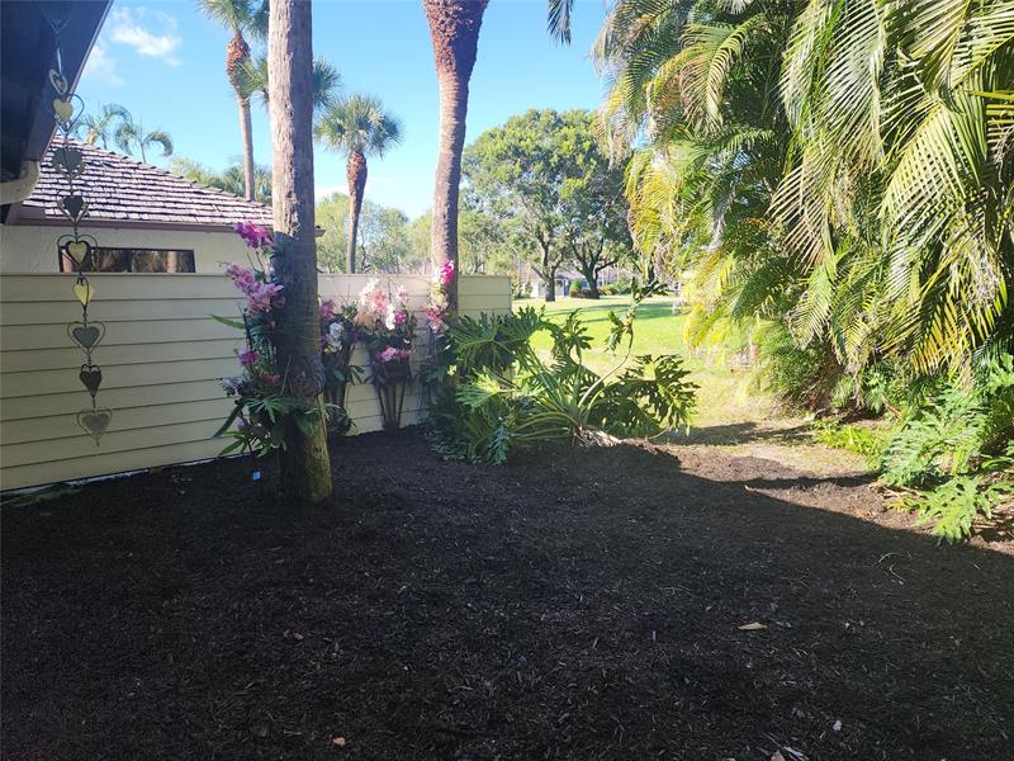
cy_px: 380
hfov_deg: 73.9
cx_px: 507
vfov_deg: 58.9
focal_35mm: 23
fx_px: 674
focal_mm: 6.4
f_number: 1.8
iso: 12
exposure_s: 1/200
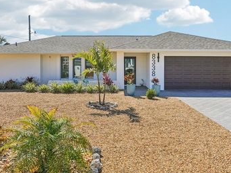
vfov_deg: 48.6
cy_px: 77
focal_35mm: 29
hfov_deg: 62.2
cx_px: 121
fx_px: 191
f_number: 8
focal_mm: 20.5
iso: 400
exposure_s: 1/1600
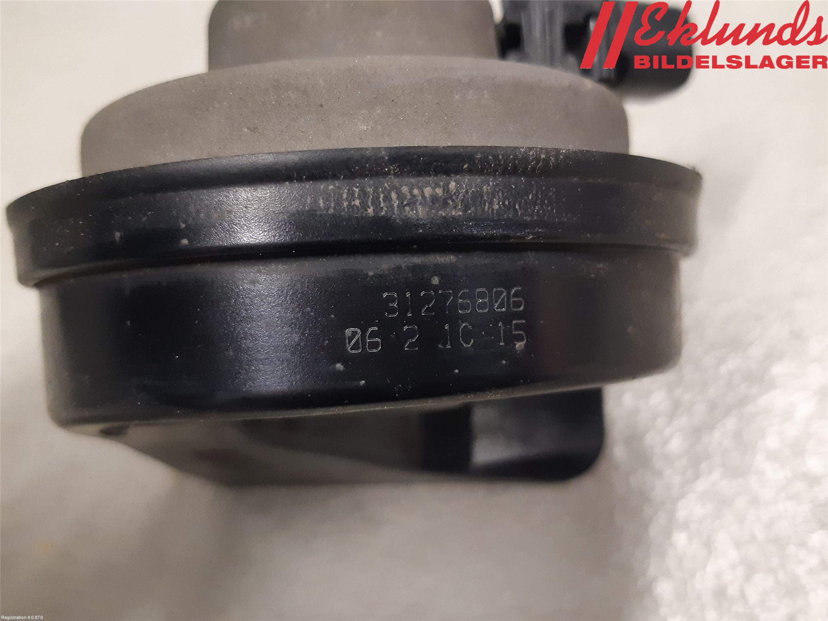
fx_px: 622
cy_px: 310
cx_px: 414
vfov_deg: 53.1
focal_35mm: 26
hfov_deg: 67.3
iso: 250
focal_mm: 3.93
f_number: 1.7
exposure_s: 1/50
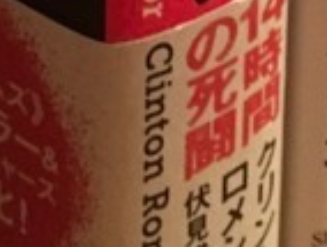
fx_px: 1978
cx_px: 256
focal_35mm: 209
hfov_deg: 9.4
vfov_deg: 6.0
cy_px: -743
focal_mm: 4.15
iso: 400
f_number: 2.2
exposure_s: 1/15
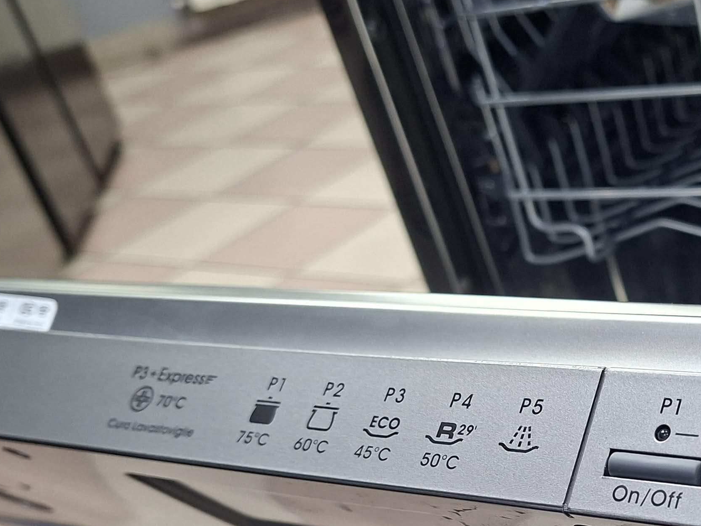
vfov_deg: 26.2
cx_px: 691
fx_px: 1114
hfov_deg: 32.3
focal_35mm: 55
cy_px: 394
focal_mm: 5.54
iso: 250
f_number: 1.8
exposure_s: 1/50
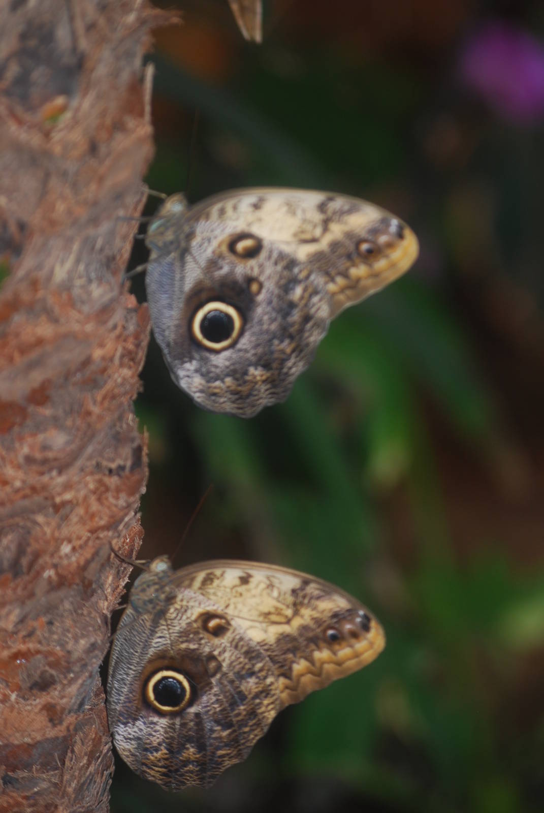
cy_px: 406
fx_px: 4577
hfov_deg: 6.8
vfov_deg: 10.1
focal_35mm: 202
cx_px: 272
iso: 200
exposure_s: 1/60
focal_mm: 135
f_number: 4.5
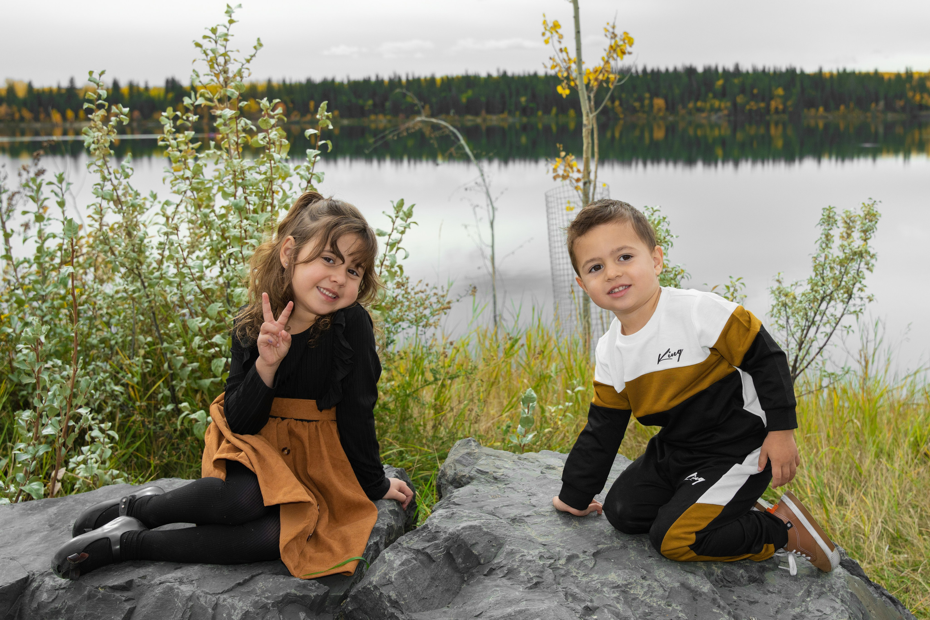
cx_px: 465
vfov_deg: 39.2
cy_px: 310
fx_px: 871
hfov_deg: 56.2
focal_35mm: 34
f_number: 4.5
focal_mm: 33.7
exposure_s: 1/1250
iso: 320
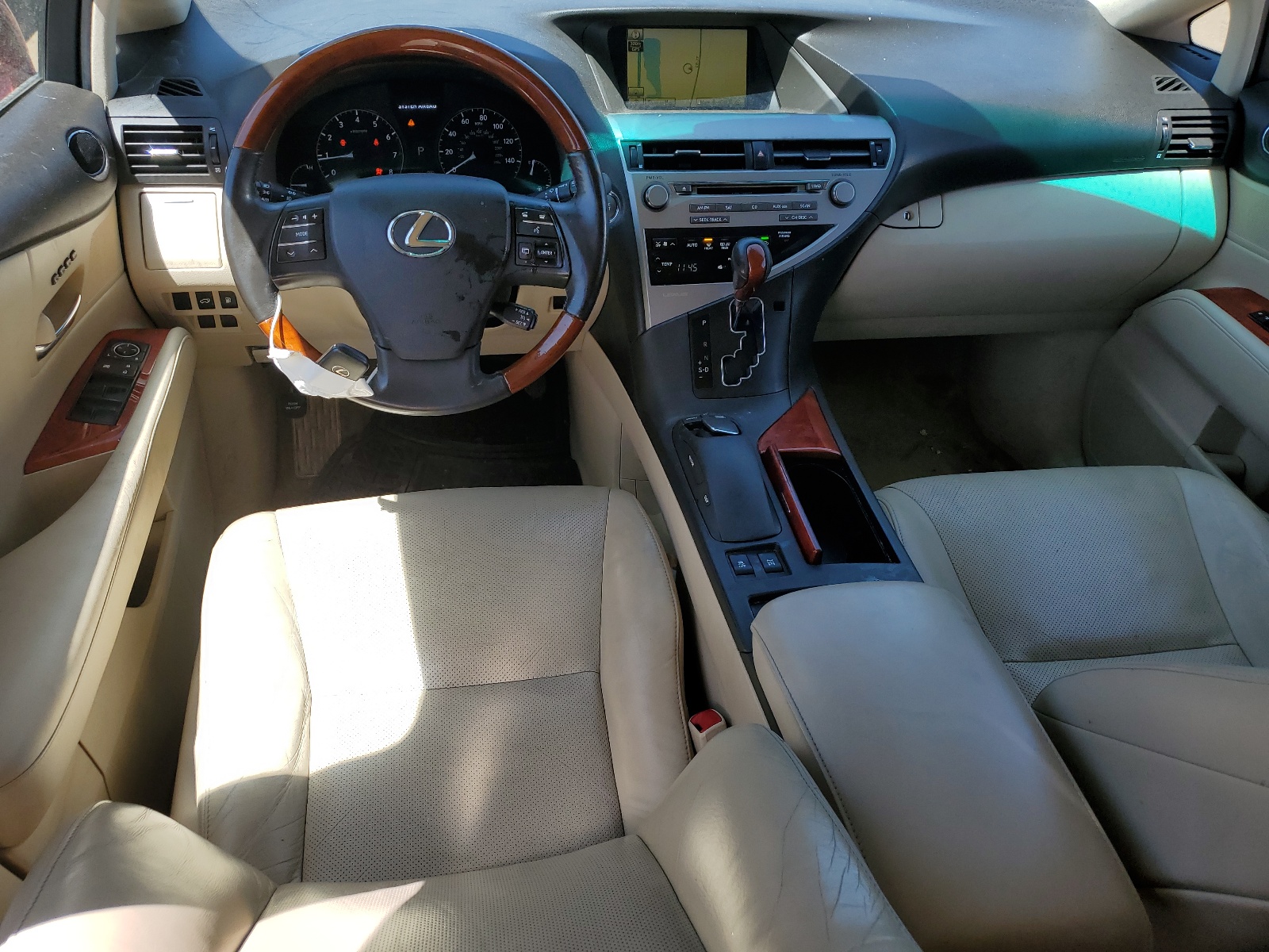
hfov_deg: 67.3
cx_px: 634
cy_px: 476
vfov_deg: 53.1
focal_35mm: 26
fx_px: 953
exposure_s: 1/769
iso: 50
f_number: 1.5
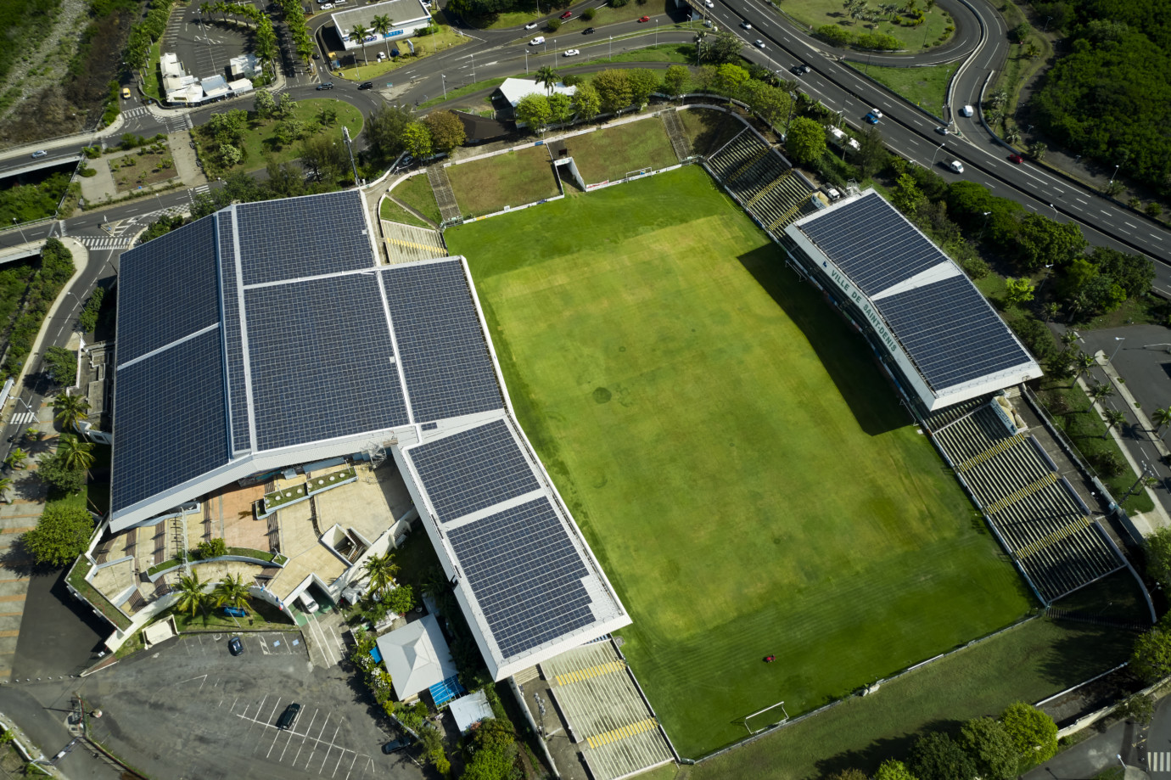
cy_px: 390
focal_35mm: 28
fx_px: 910
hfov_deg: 65.5
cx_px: 586
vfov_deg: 46.4
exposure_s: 1/200
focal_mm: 10.26
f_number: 5.6
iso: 100
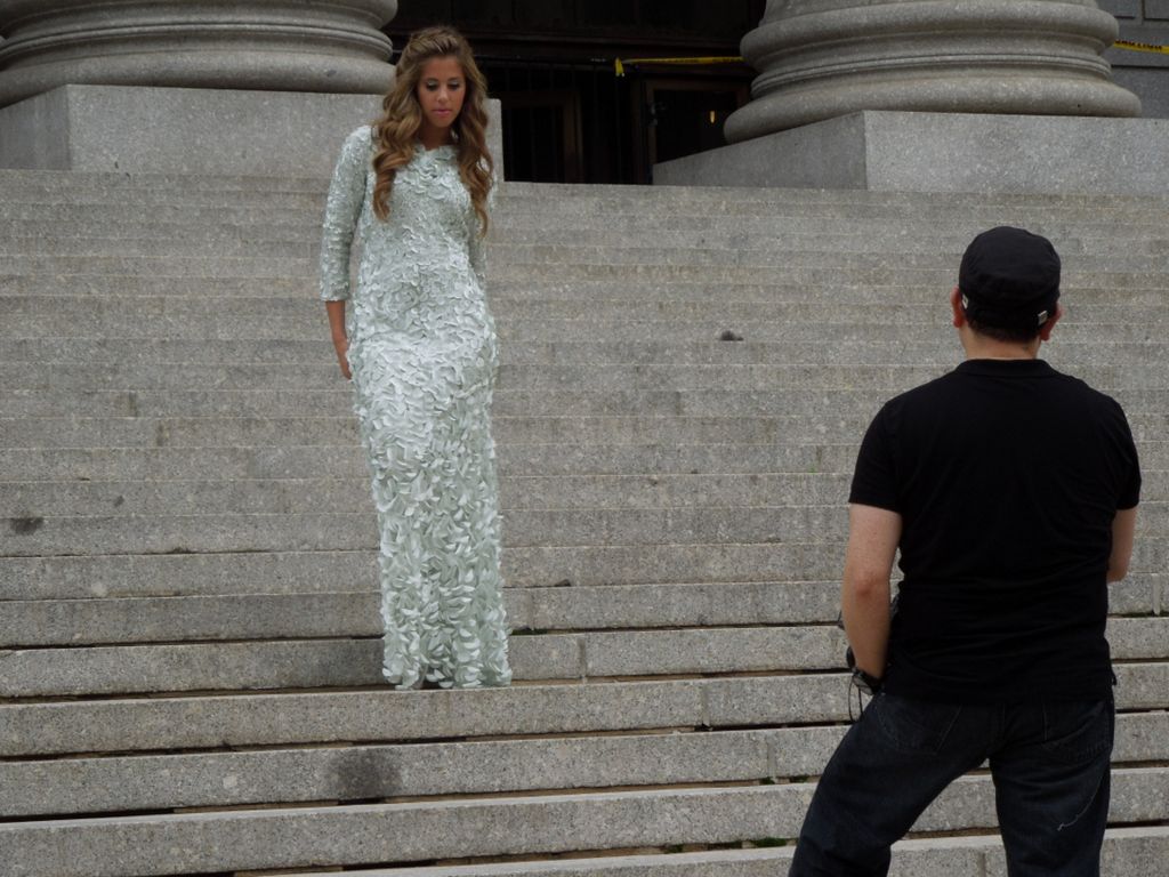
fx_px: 4525
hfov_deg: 14.7
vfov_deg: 11.1
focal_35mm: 134
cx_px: 584
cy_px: 438
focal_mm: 24.2
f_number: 4.9
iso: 110
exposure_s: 1/200
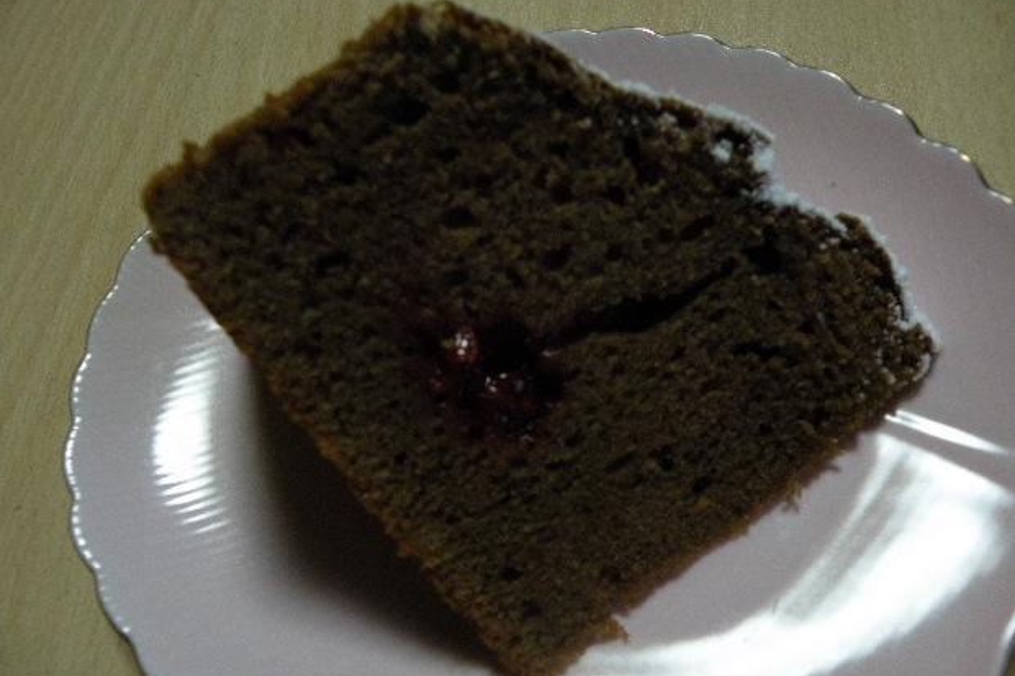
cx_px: 498
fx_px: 817
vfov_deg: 44.9
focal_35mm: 29
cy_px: 345
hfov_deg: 63.7
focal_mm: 4.7
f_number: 2.8
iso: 400
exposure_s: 1/56.1
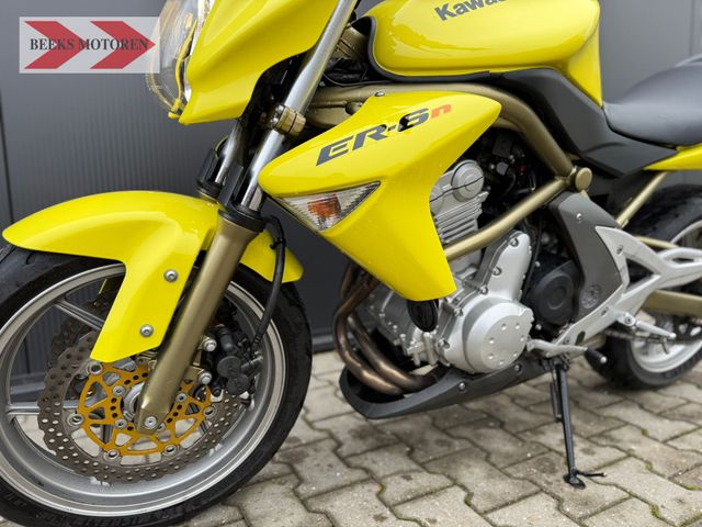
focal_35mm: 24
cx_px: 351
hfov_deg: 71.6
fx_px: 487
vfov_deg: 56.8
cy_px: 264
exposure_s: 1/130
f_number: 1.78
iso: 50
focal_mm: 6.76
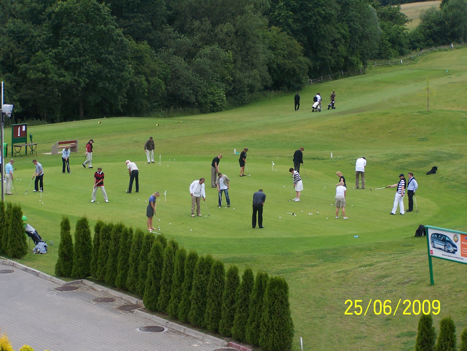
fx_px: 1417
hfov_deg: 18.7
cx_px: 234
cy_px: 176
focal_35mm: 105
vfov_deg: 14.1
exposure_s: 1/350
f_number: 3.2
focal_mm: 17.5
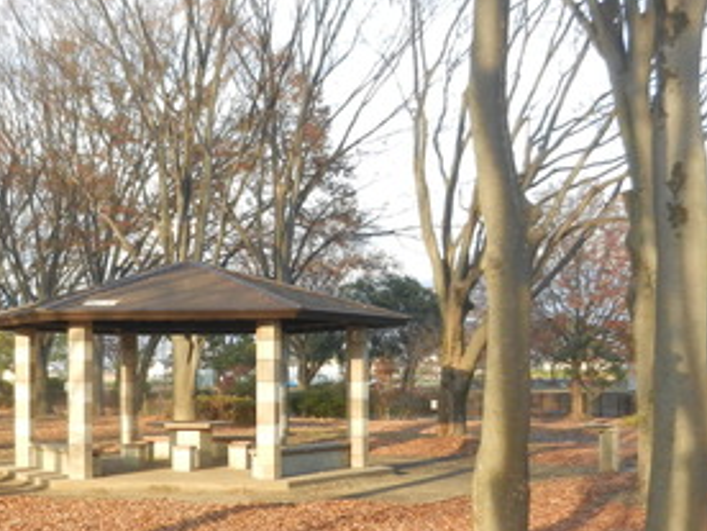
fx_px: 1185
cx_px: 215
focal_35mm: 58
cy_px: 369
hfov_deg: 32.8
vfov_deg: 25.1
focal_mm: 4.5
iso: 160
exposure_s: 1/160
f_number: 3.5
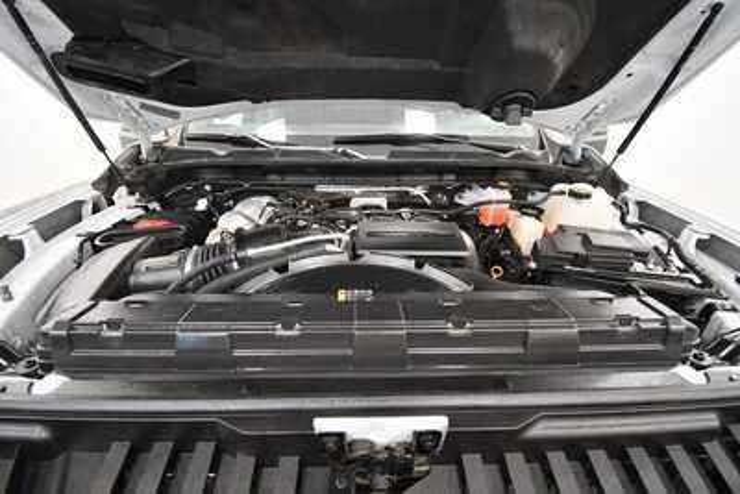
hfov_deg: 100.4
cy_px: 247
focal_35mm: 15
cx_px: 370
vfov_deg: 77.4
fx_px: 308
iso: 2000
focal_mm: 10
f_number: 4.5
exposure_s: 1/125
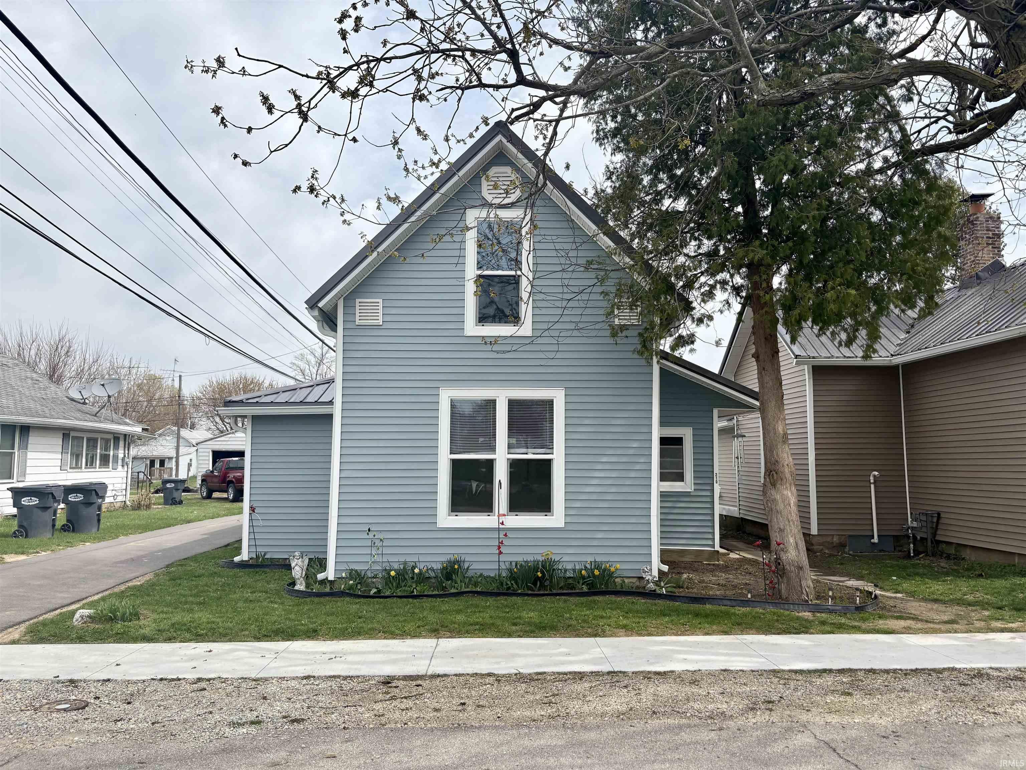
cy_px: 385
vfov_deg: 53.1
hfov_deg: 67.3
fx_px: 771
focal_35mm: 26
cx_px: 513
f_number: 1.6
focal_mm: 5.96
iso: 50
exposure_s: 1/3831
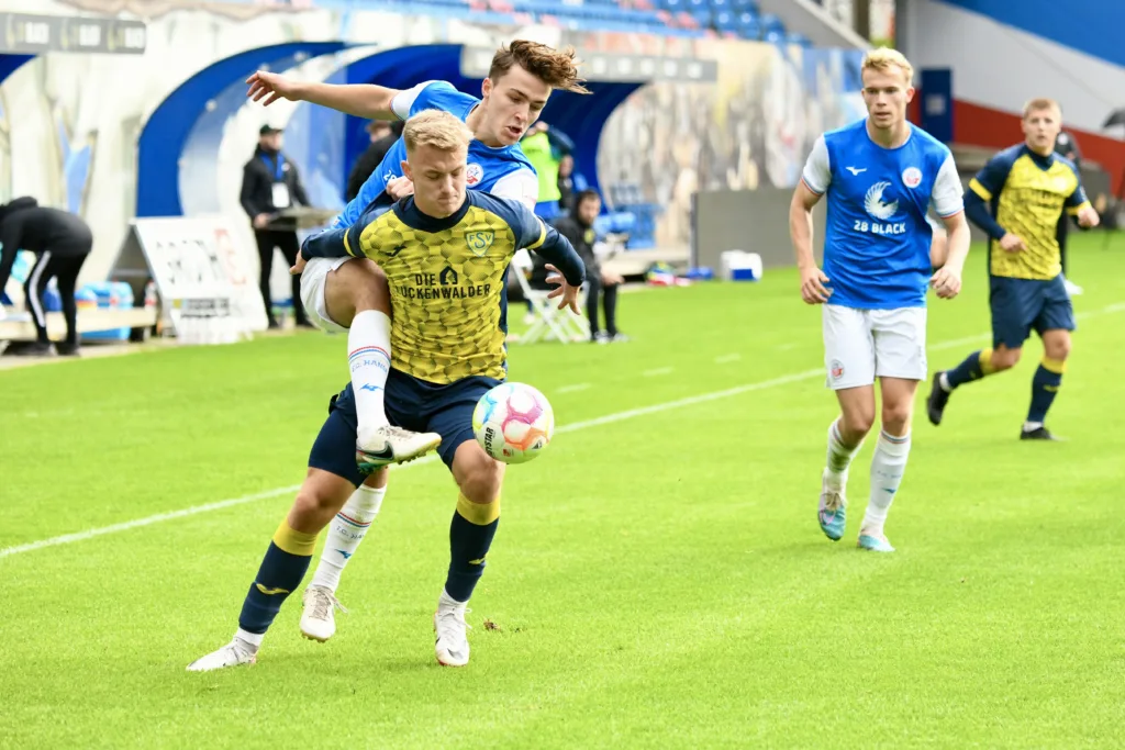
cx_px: 562
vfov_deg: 7.6
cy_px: 375
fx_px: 5625
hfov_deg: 11.4
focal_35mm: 180
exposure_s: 1/1600
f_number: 5.3
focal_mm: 180
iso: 2800
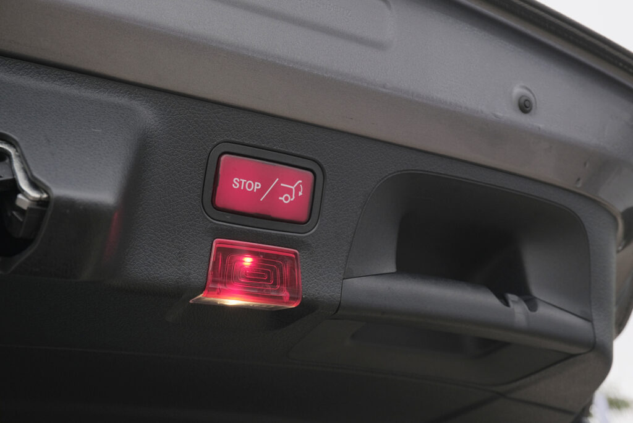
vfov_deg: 28.7
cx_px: 316
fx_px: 826
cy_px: 212
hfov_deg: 41.9
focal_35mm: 47
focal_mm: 31.4
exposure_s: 1/80
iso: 400
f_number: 8
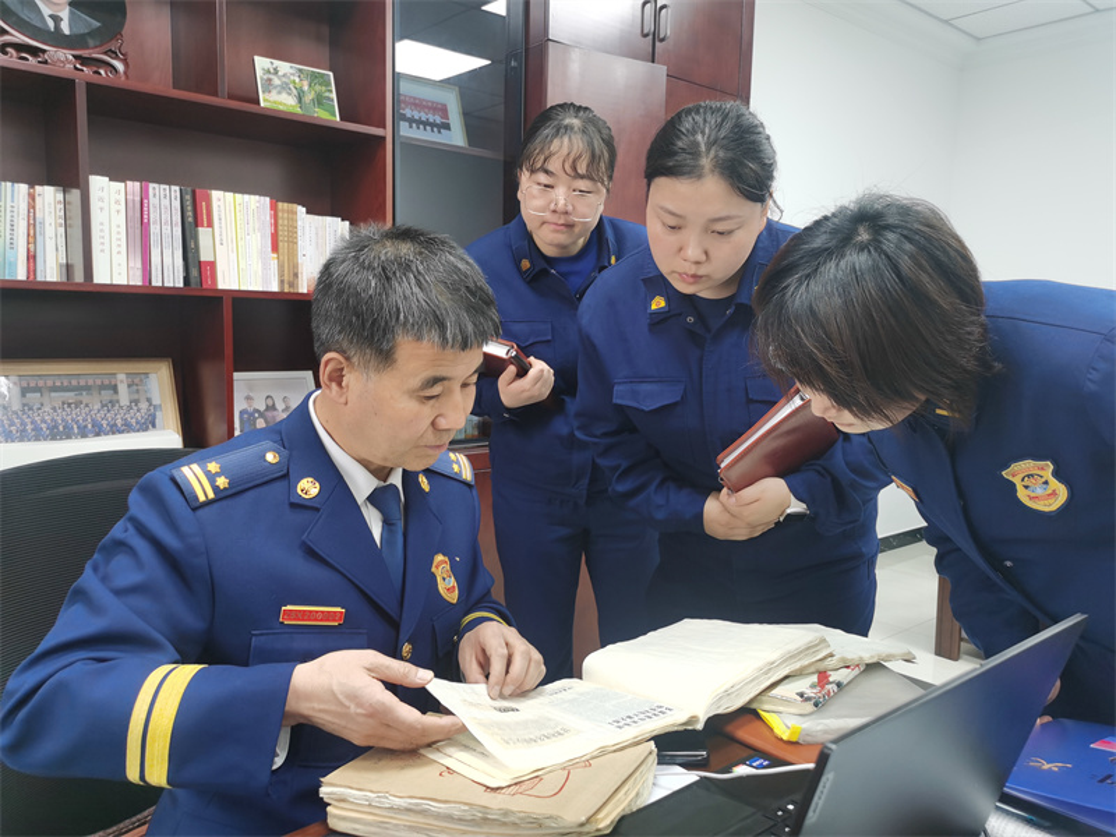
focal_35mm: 27
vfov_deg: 51.4
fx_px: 870
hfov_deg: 65.3
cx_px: 558
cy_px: 418
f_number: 1.8
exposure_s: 1/60
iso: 125
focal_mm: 5.58
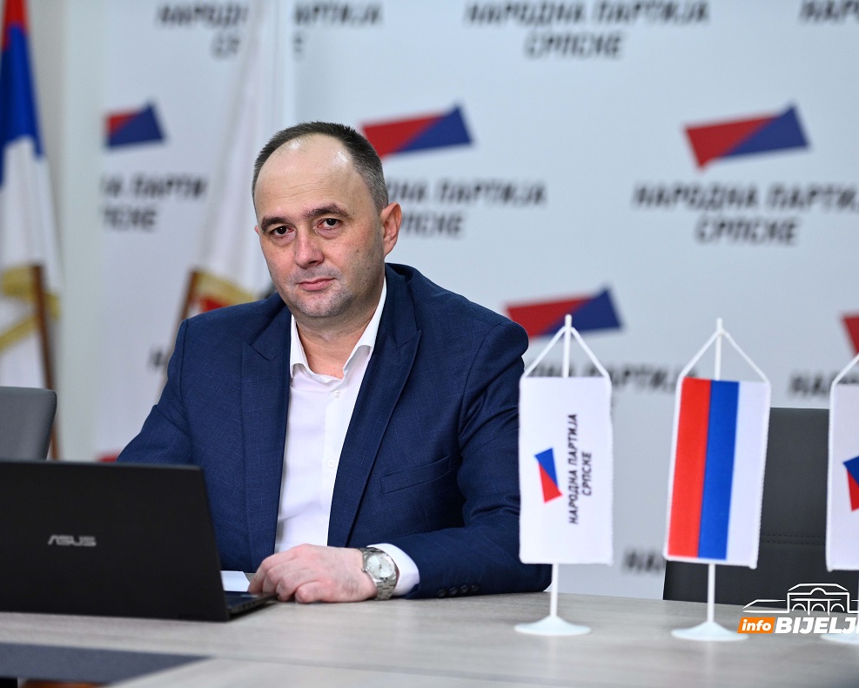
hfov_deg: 16.9
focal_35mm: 114
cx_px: 424
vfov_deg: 13.5
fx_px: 2899
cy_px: 347
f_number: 4
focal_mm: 100
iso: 1250
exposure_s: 1/250
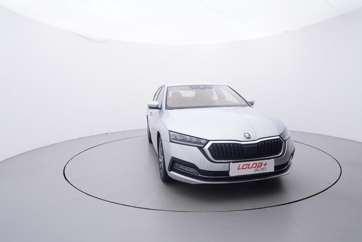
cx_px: 181
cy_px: 121
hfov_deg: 77.3
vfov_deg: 56.2
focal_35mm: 22
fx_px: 226
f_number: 5
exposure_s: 1/80
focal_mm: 15
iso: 200
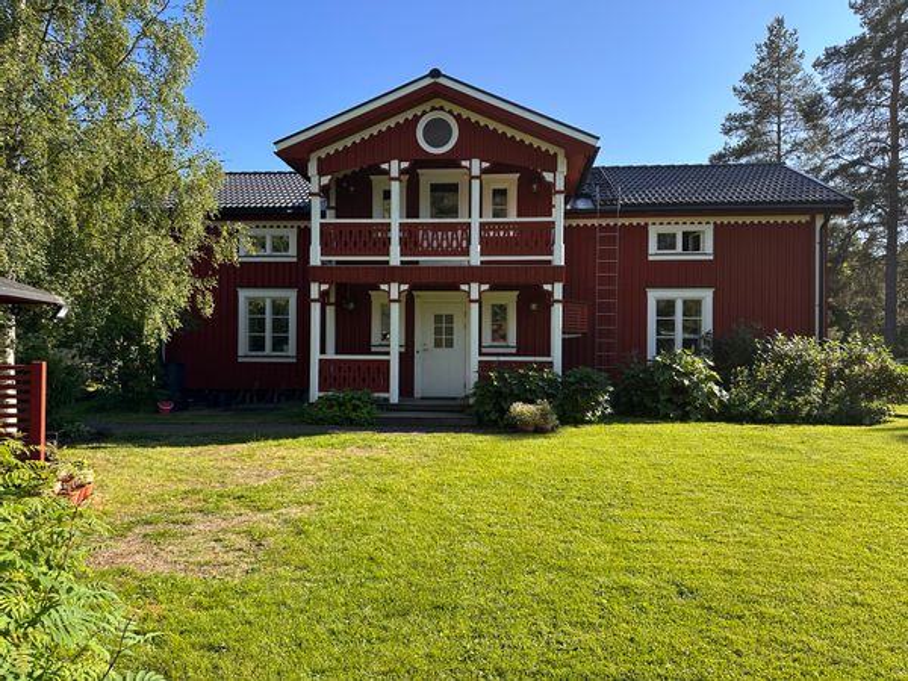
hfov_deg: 71.6
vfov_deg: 56.8
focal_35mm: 24
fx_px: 630
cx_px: 454
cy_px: 340
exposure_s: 1/1495
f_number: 1.78
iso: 80
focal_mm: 6.86
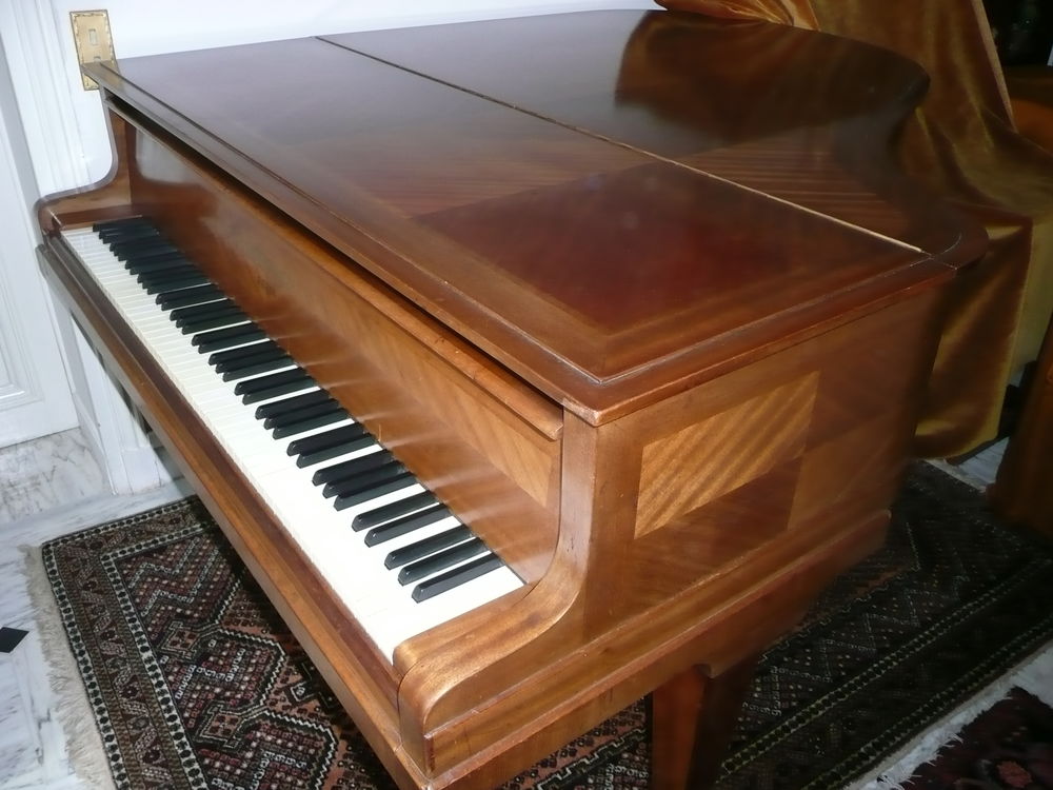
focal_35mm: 30
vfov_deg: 46.8
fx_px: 913
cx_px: 526
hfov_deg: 60.0
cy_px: 395
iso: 250
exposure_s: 1/30
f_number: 3.4
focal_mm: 4.9
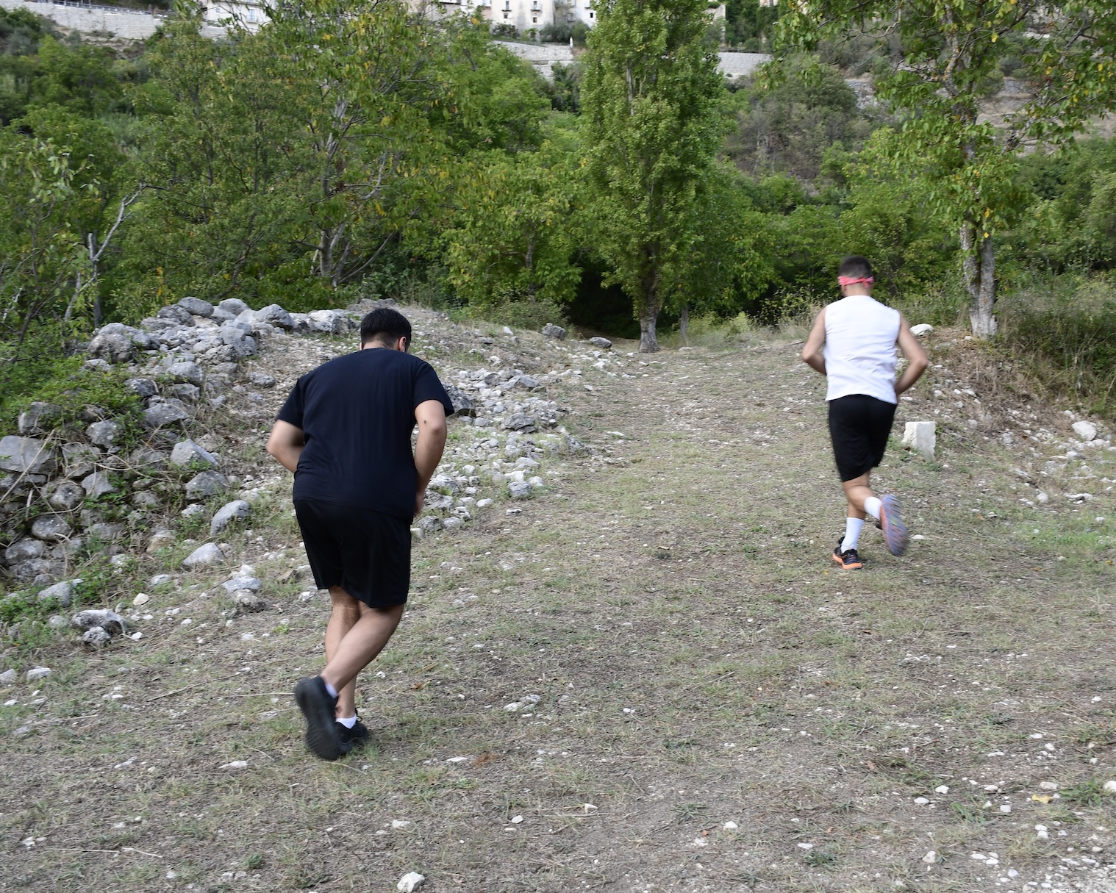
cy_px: 446
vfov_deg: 38.2
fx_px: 1288
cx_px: 637
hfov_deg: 46.7
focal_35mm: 39
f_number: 5
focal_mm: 23
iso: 250
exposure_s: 1/125
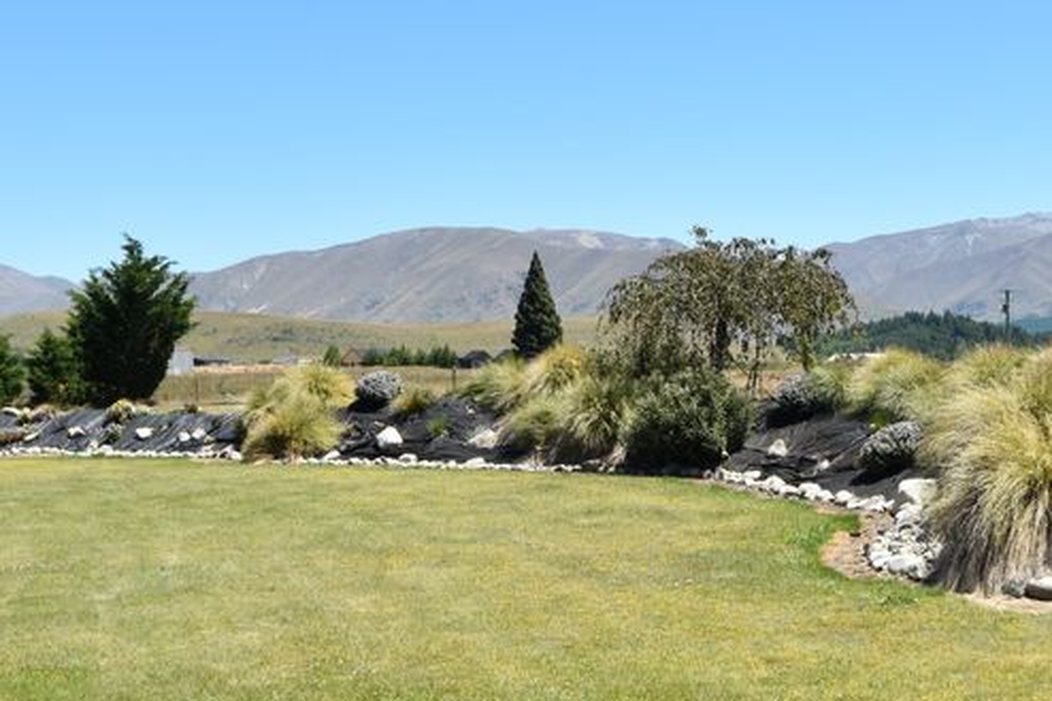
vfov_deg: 24.2
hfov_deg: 35.4
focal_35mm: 56
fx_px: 1636
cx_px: 681
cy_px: 373
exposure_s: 1/400
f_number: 10
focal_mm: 24
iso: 200
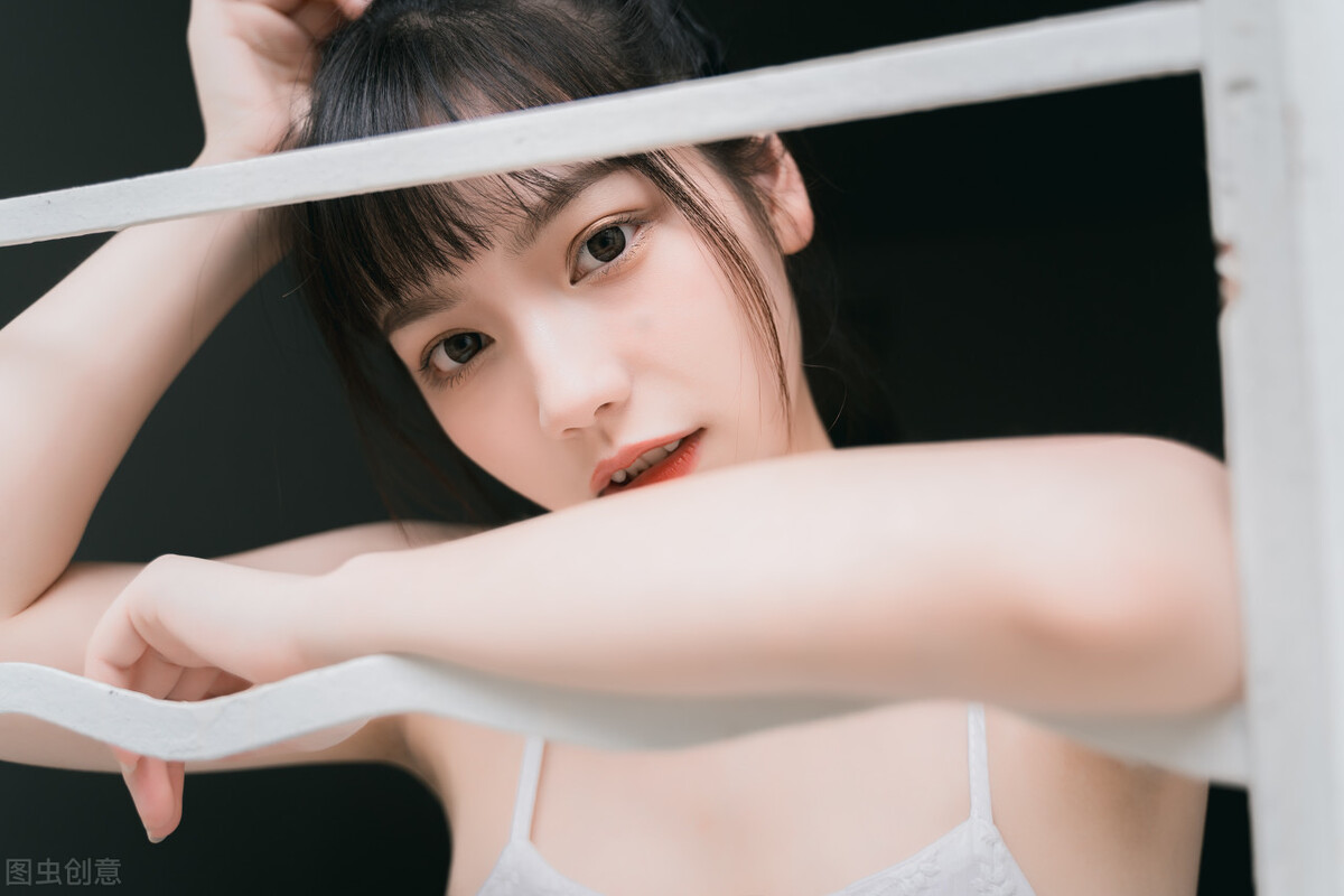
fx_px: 1307
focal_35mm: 35
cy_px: 448
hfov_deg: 54.4
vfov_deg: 37.9
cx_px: 672
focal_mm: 35
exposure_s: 1/400
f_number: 2.8
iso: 250
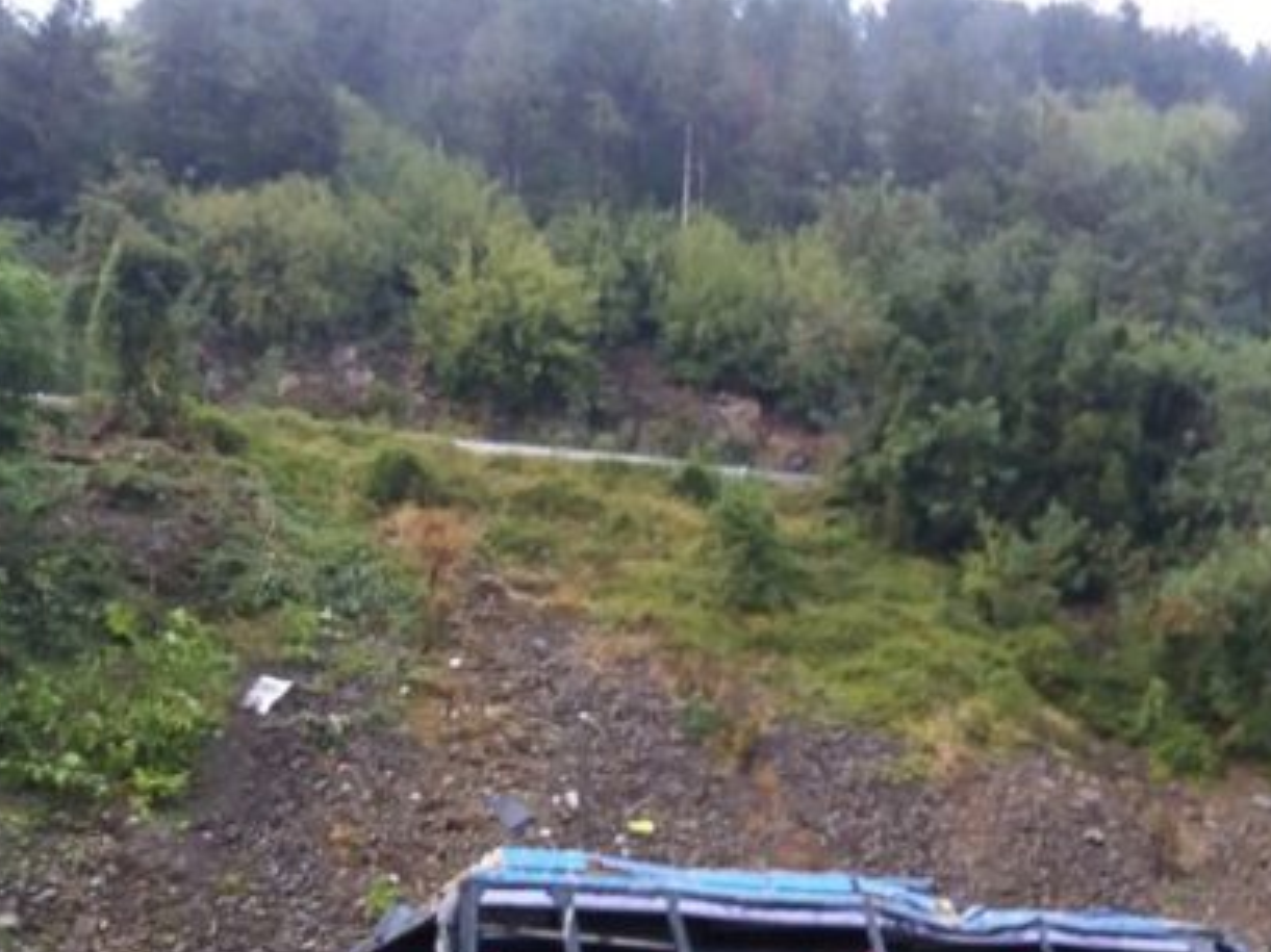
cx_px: 600
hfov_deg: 42.9
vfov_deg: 32.3
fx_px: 1615
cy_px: 696
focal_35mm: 44
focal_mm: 3.7
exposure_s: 1/17
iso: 200
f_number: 1.9
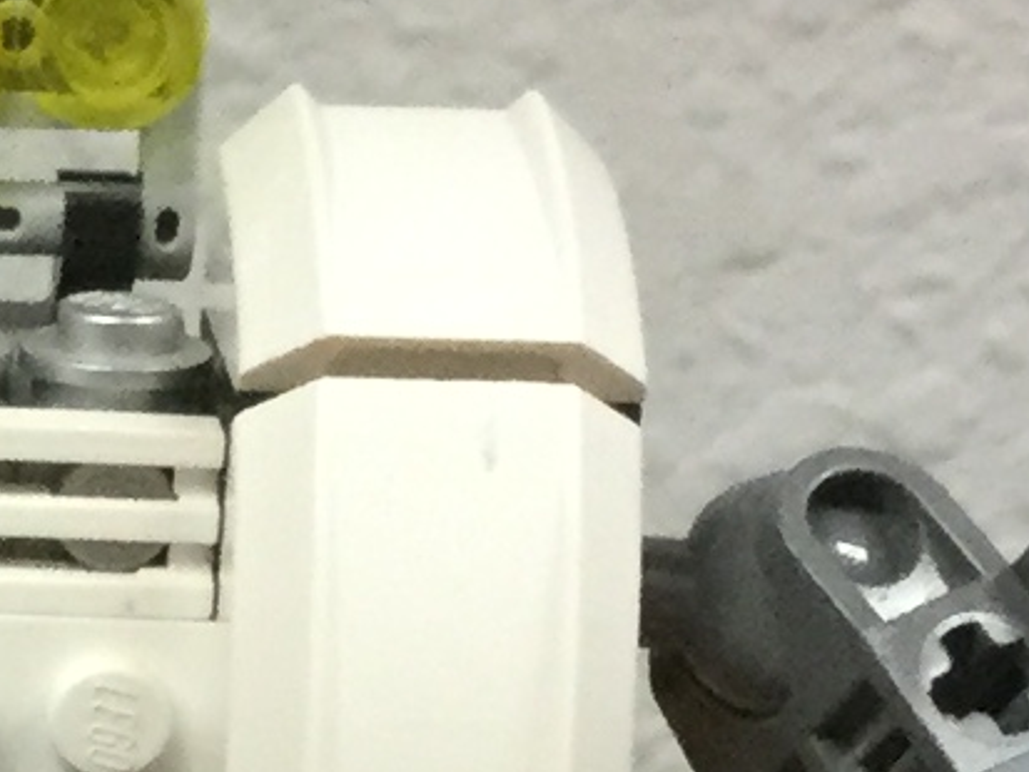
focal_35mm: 245
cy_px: 817
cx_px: -1340
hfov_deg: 7.6
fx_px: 7285
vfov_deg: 6.0
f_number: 2.4
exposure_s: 1/30
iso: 125
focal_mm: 3.3
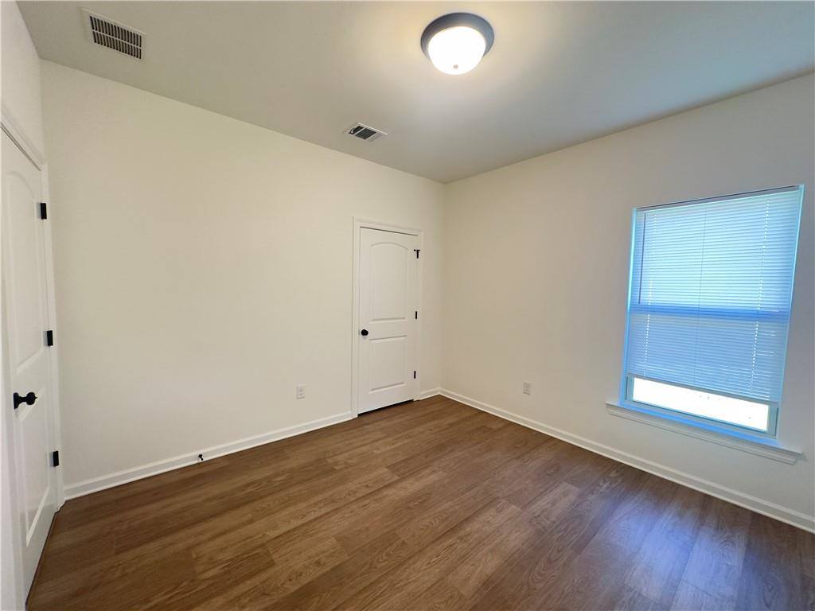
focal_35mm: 14
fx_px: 330
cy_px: 306
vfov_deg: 85.7
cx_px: 408
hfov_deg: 102.1
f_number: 2.2
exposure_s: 1/60
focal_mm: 2.22
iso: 200
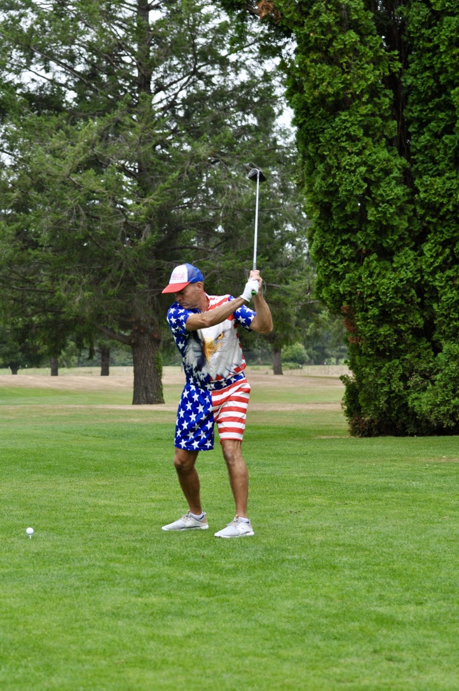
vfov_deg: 19.5
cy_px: 346
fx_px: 2013
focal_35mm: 105
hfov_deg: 13.0
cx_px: 230
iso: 450
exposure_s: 1/1000
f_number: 4.5
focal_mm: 70
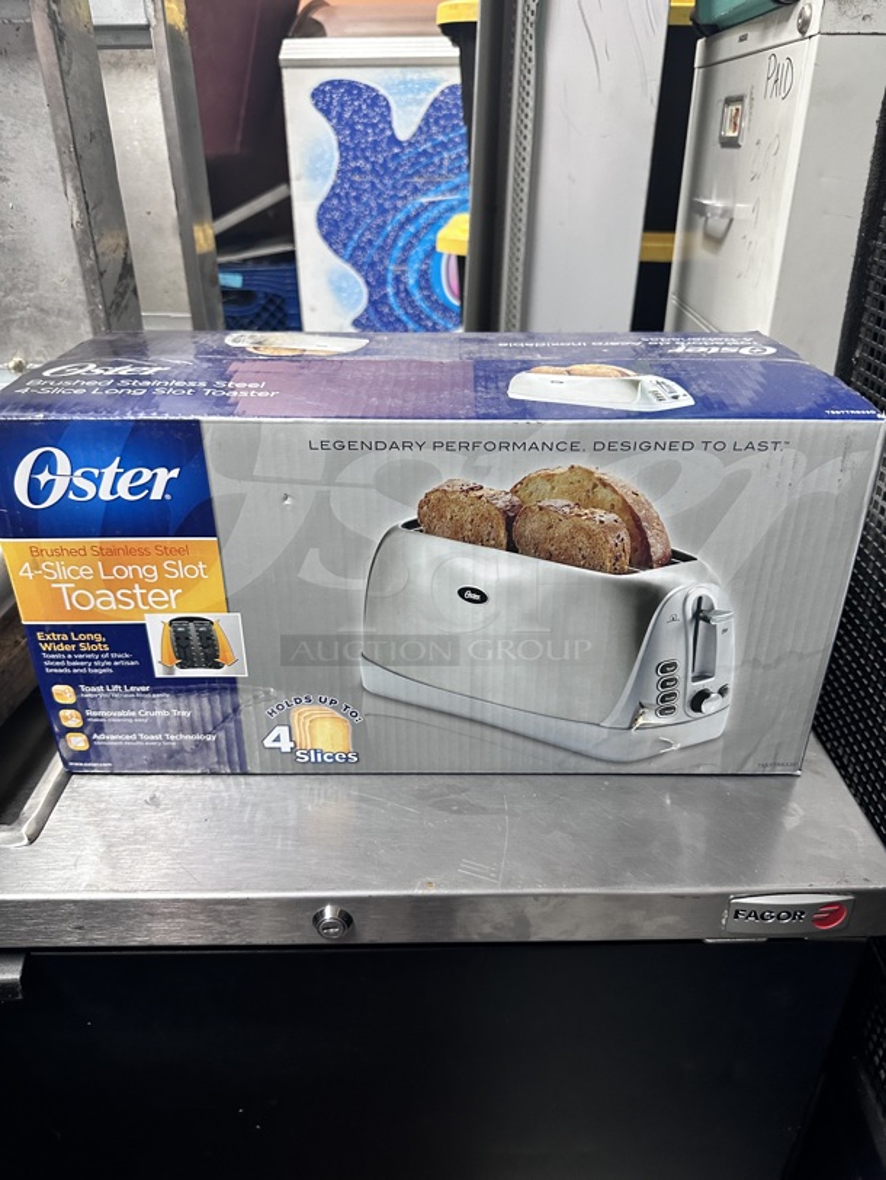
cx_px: 443
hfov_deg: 56.8
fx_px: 819
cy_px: 590
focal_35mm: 24
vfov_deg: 71.6
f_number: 1.78
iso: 400
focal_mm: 6.86
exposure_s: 1/60
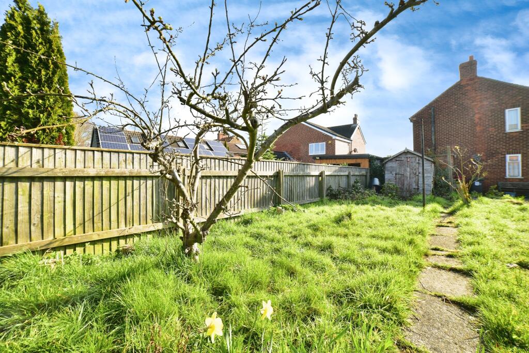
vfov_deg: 81.2
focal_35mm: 14
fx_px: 206
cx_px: 264
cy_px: 176
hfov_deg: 104.2
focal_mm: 14
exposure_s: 1/320
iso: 320
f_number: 8
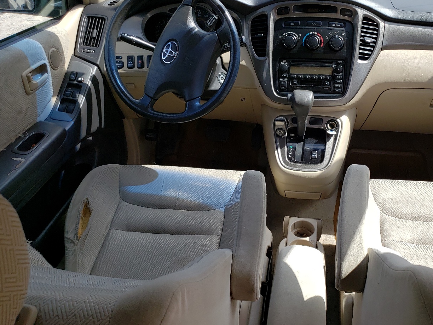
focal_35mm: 34
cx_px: 278
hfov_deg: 53.2
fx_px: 425
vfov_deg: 41.7
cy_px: 181
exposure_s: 1/1429
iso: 50
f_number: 1.5
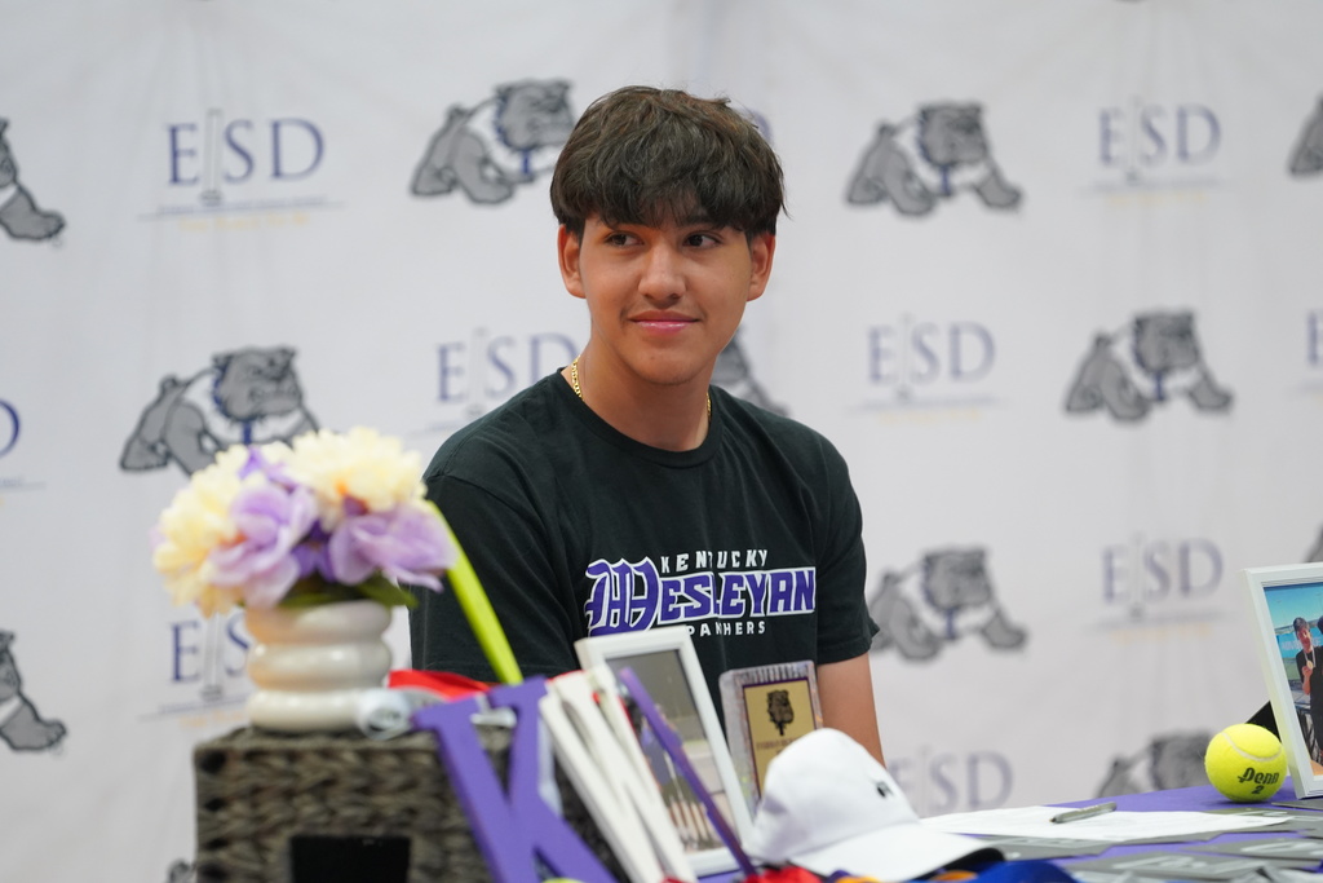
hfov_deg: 10.4
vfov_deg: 6.9
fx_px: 7277
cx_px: 662
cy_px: 442
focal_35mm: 198
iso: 4000
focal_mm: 198
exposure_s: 1/200
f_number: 4
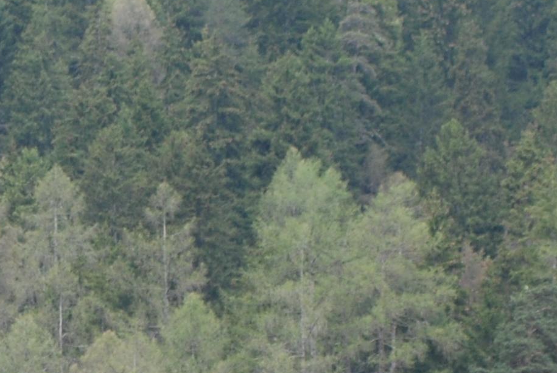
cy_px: 538
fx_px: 7373
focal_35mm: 476
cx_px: -54
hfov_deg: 4.3
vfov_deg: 2.9
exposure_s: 1/320
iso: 200
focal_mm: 75
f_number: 4.5
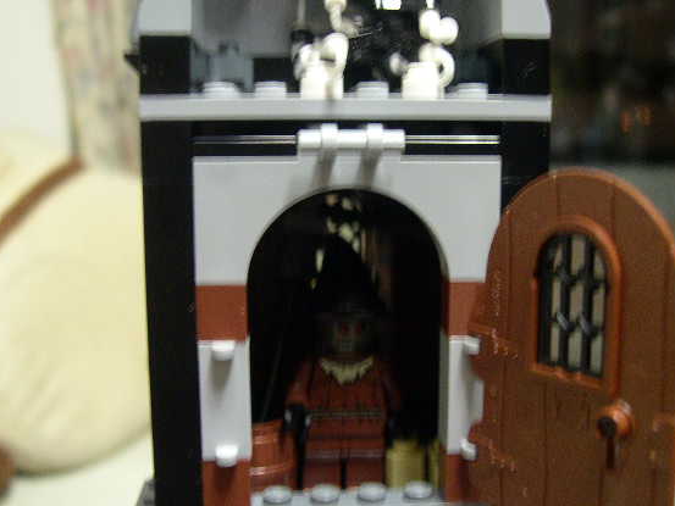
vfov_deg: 32.9
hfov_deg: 42.9
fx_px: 858
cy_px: 244
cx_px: 361
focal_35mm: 44
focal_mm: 8
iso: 400
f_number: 2.8
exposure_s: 1/4.5
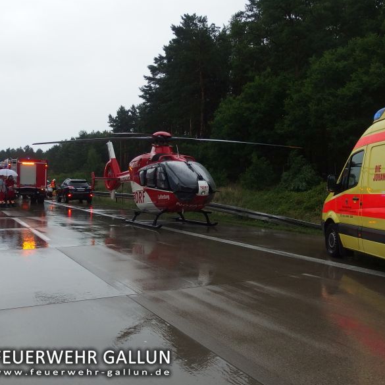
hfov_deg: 48.1
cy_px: 195
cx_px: 233
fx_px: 428
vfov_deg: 48.4
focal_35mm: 34
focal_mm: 4.7
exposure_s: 1/400
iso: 100
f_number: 3.2
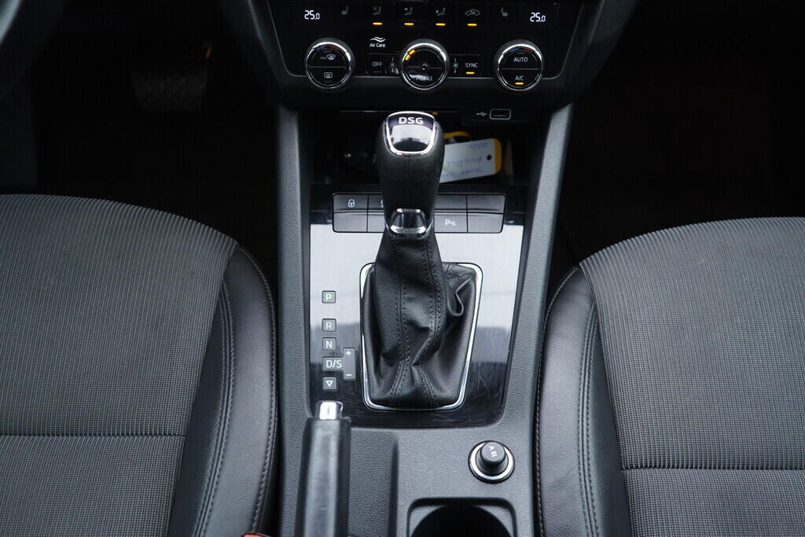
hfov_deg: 53.1
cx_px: 402
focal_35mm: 36
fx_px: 805
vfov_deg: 36.9
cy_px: 268
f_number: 2.8
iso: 320
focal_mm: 24
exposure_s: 1/40
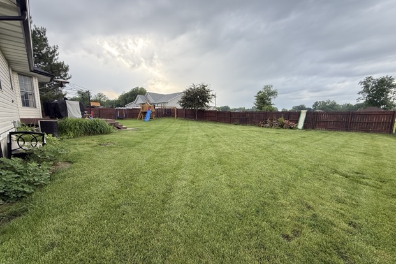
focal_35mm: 15
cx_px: 199
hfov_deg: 100.4
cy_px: 145
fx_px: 165
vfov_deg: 77.1
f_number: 2.2
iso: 64
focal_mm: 2.22
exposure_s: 1/112
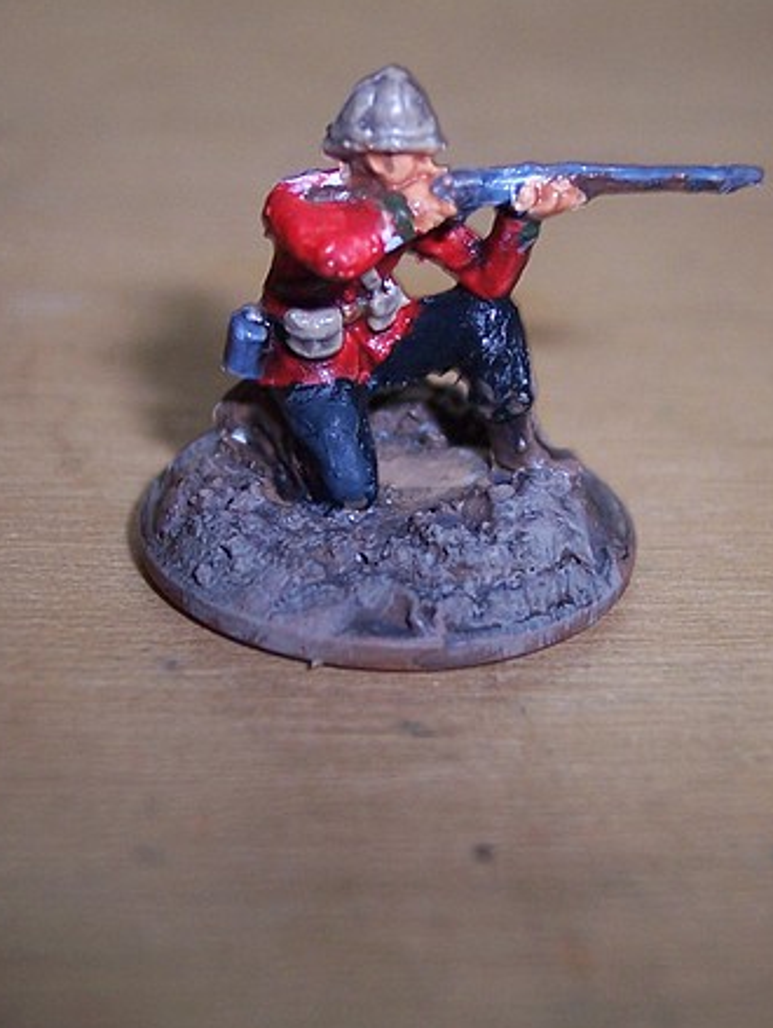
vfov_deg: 27.4
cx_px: 344
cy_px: 468
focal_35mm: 71
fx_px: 2111
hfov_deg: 20.7
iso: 100
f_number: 2.8
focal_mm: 8
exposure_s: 1/60
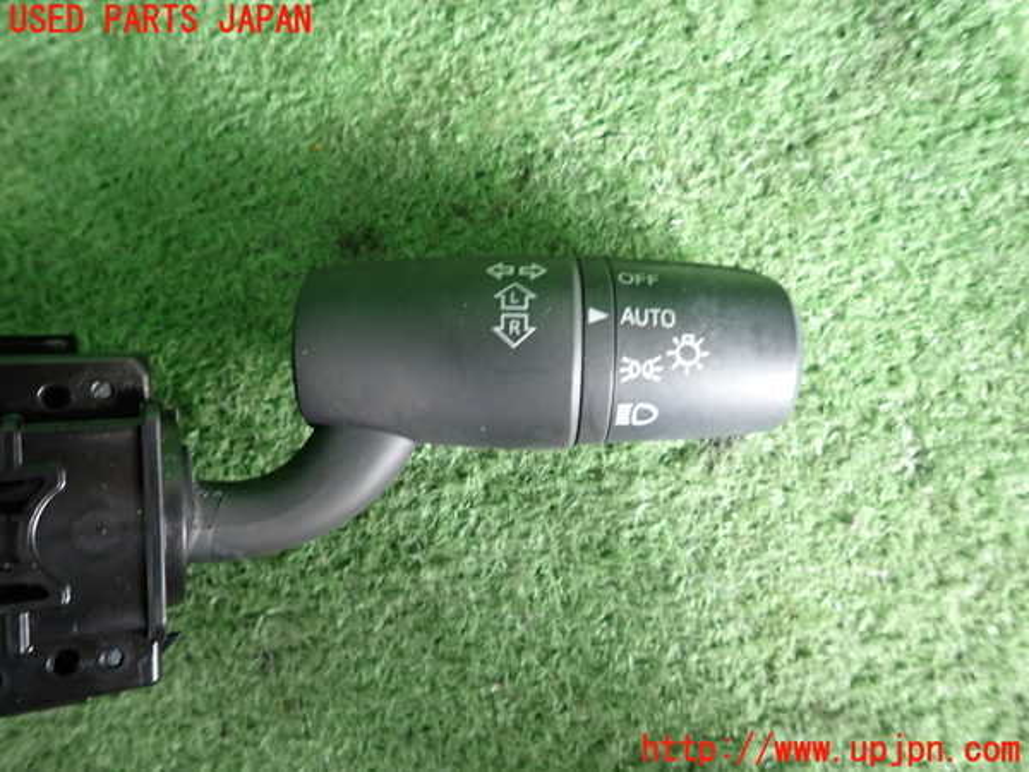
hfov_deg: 69.4
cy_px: 386
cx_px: 514
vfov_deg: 54.9
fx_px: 743
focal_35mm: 25
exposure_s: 1/30
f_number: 2
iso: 200
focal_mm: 4.5
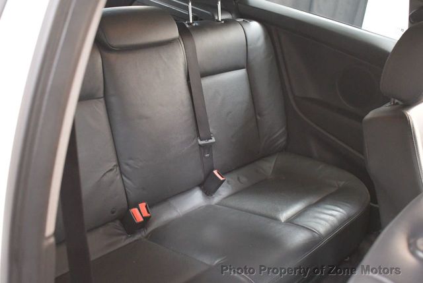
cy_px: 142
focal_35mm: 36
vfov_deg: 37.0
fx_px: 424
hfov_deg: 53.1
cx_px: 212
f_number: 3.5
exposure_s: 1/60
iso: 5600
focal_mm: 18
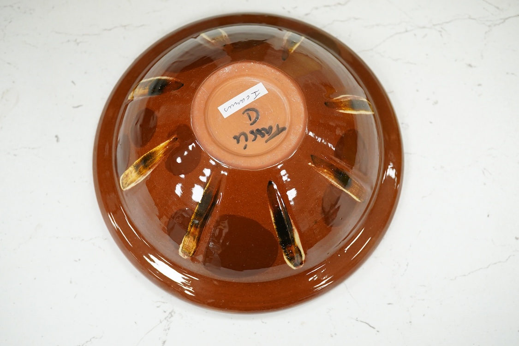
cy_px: 173
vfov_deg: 29.9
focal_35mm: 45
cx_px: 260
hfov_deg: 43.6
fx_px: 649
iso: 2500
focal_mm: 30
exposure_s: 1/160
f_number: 8
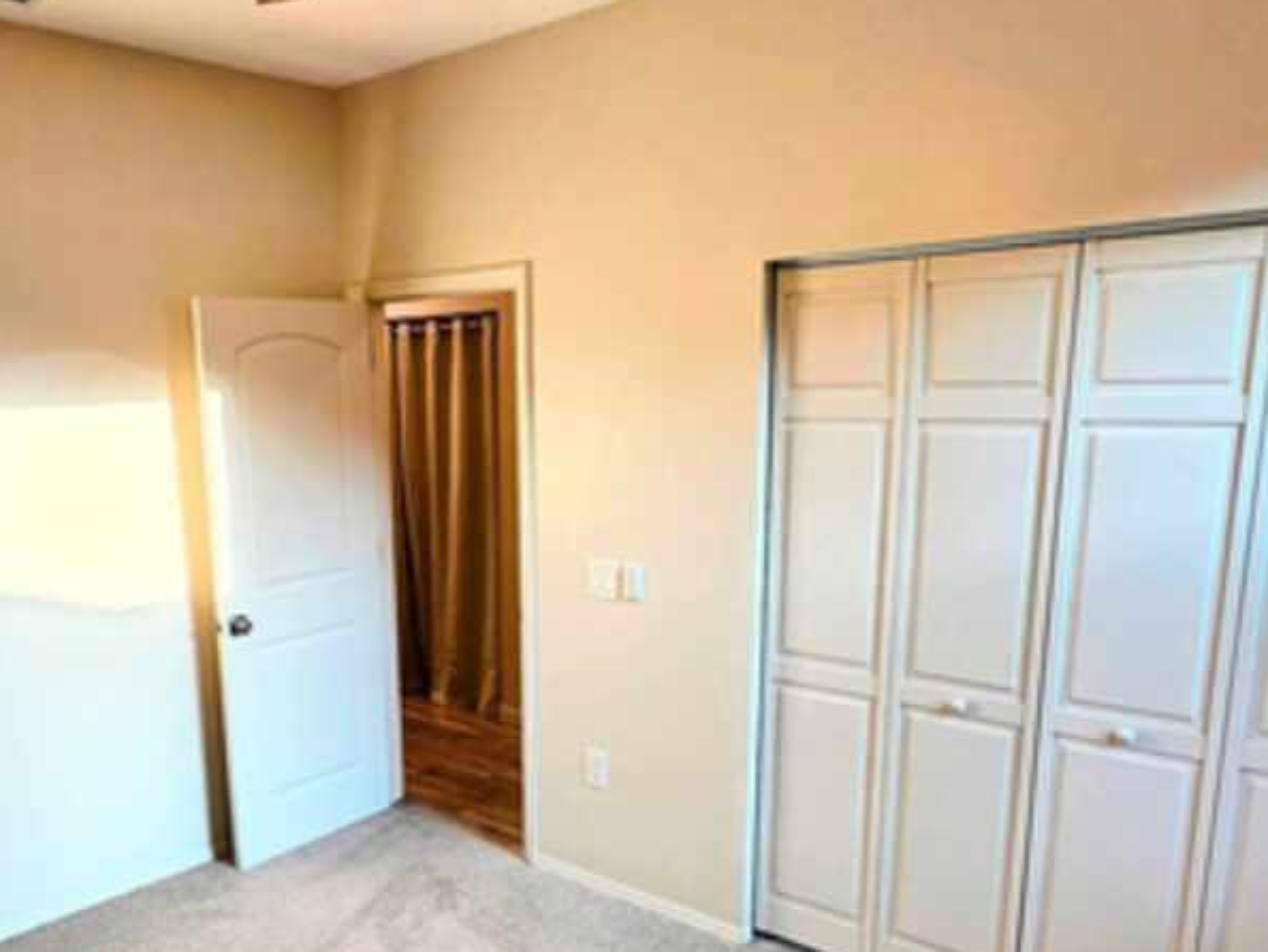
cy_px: 602
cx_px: 440
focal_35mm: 28
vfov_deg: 49.2
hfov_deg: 62.1
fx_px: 1026
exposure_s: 1/120
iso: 64
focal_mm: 2.2
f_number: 1.9
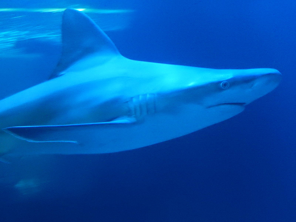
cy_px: 111
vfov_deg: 25.2
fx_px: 496
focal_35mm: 58
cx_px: 148
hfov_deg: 33.2
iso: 1600
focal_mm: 10.4
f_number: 4.6
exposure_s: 1/8
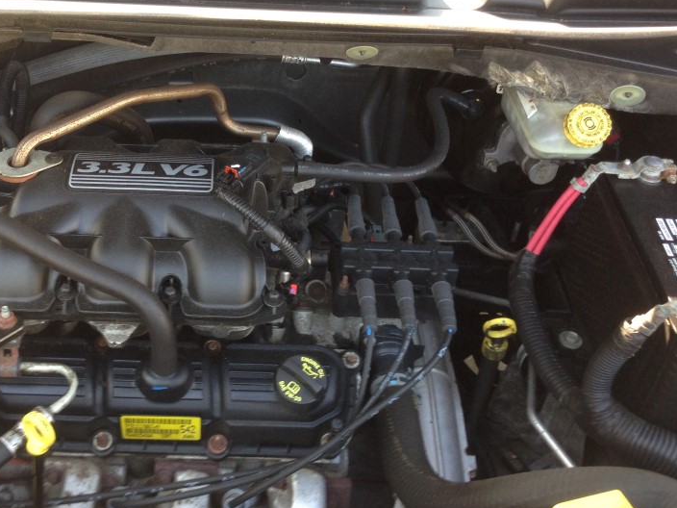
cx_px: 233
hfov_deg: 39.2
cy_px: 212
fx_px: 939
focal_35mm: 48
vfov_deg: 30.2
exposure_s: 1/60
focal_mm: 4.12
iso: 64
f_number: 2.4
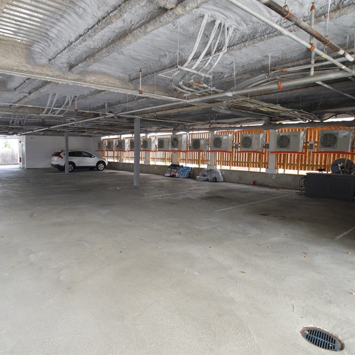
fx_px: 251
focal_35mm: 22
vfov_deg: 70.5
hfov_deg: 69.3
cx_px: 132
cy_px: 174
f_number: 4.5
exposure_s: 1/60
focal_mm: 11
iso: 560
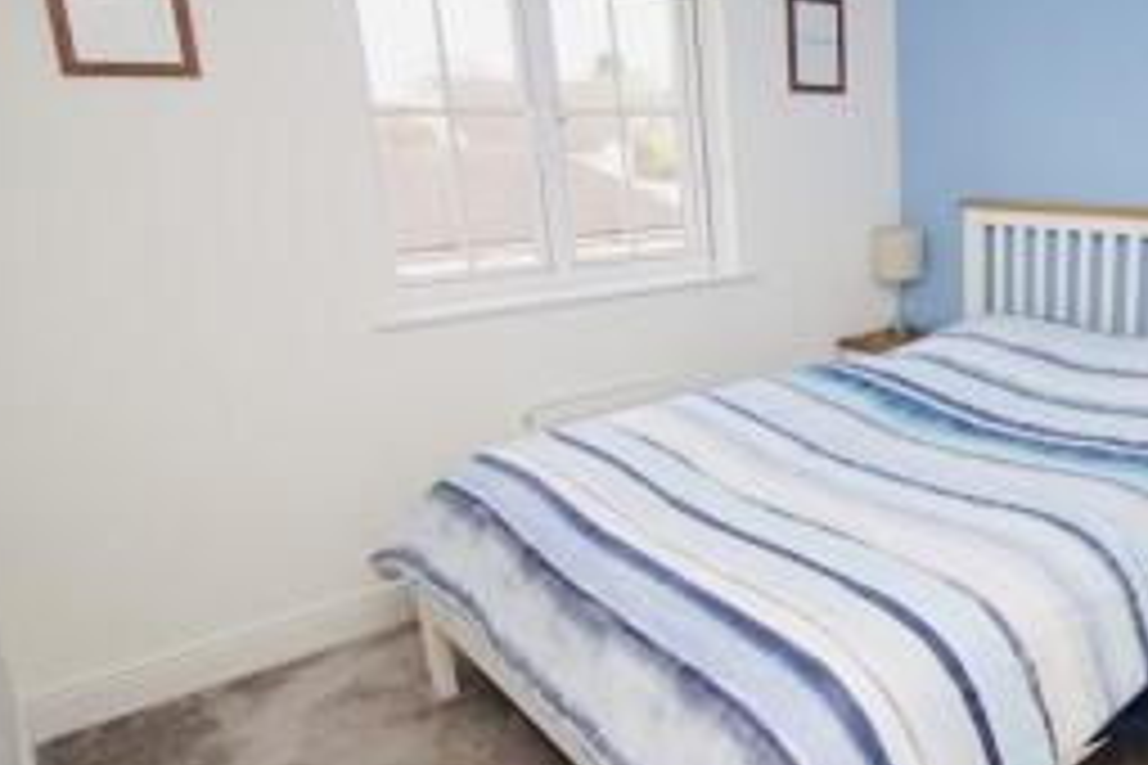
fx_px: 893
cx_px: 927
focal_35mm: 28
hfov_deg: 60.0
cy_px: 398
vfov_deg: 46.4
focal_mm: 10
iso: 250
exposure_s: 1/160
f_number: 4
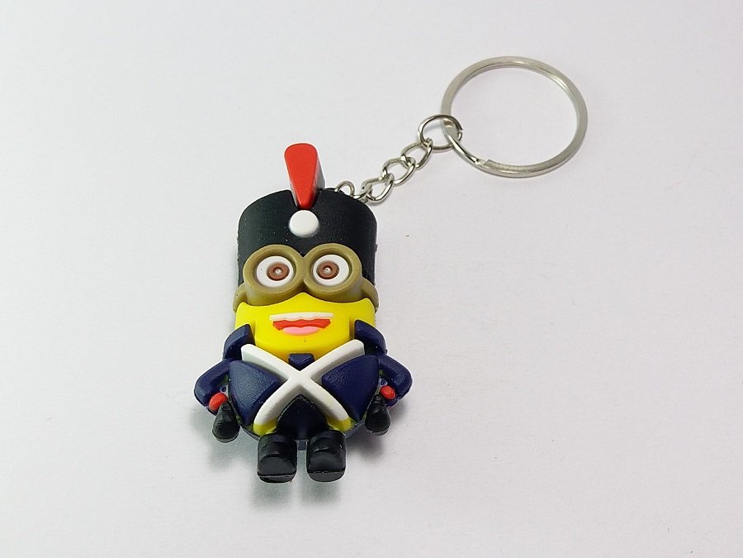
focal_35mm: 28
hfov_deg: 63.4
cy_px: 279
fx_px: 601
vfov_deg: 49.7
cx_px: 372
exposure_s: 1/50
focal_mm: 3.7
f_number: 1.9
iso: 40
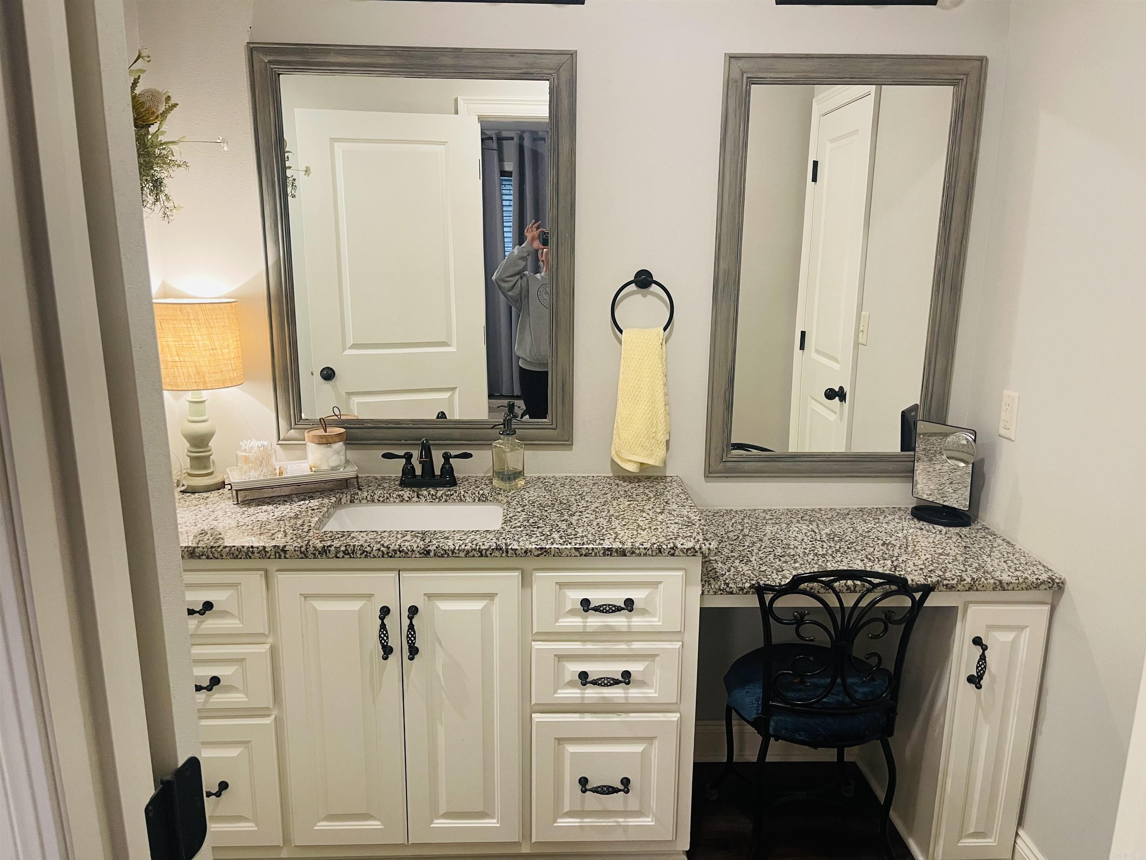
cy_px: 430
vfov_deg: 54.9
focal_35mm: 25
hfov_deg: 69.4
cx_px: 573
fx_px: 828
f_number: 1.6
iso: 200
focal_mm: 5.1
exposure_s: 1/60
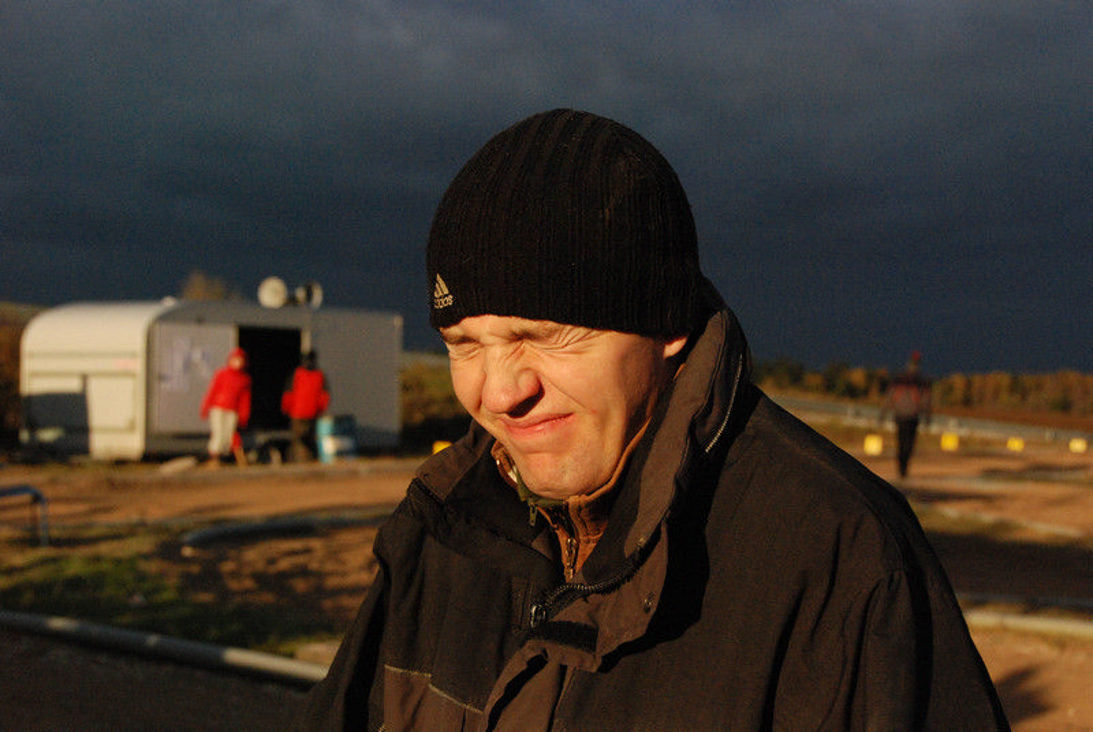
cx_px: 546
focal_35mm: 66
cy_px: 366
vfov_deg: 20.7
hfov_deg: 30.5
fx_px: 2007
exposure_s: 1/3200
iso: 1600
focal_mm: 44
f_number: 7.1
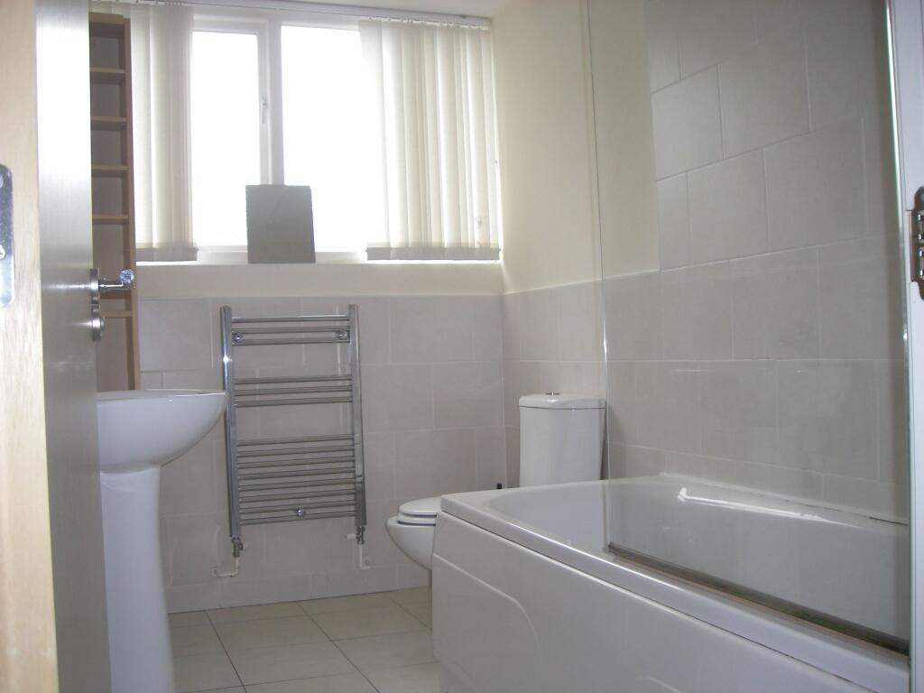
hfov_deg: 49.0
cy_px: 346
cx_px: 462
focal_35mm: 38
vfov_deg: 37.7
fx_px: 1014
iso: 64
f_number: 2.7
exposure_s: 1/80
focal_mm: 6.2
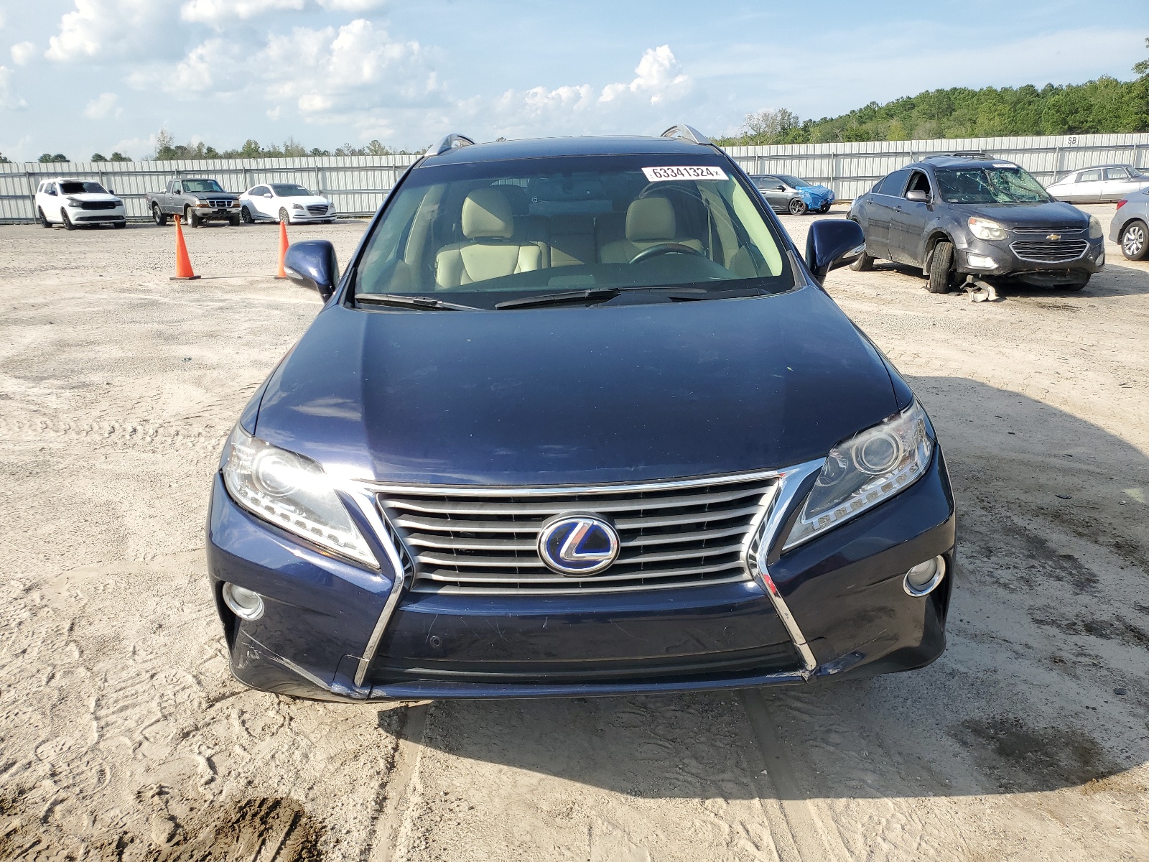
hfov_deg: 67.3
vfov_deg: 53.1
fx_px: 863
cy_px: 431
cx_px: 574
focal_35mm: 26
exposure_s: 1/2000
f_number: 1.5
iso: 50
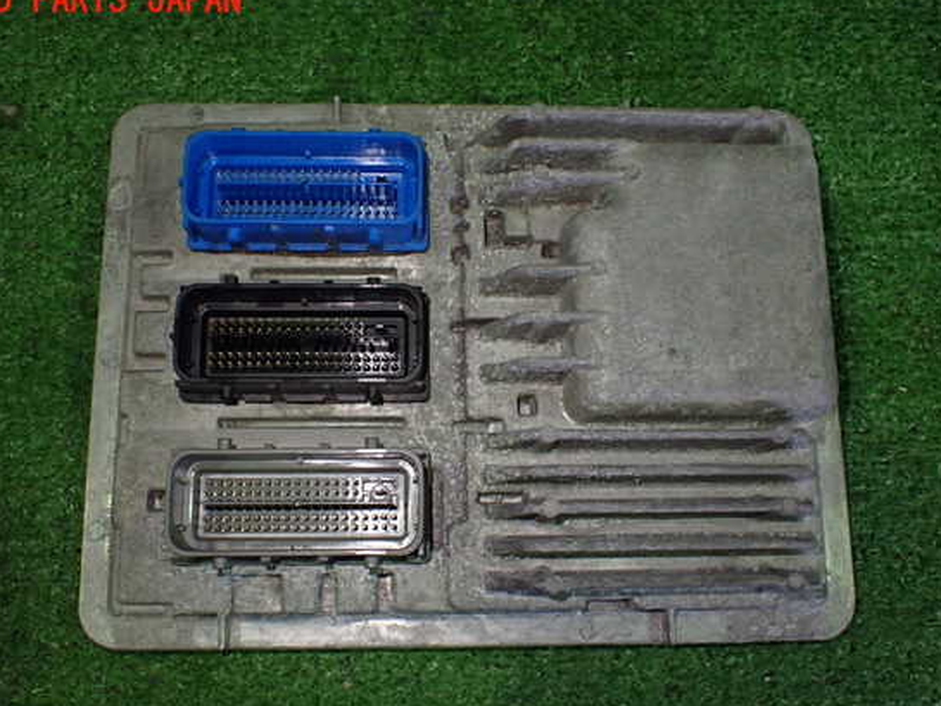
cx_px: 445
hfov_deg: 55.3
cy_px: 368
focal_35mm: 33
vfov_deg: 43.0
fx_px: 897
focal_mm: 5.4
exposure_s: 1/125
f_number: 2.3
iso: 640
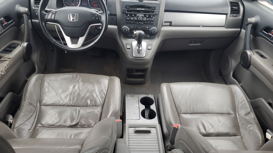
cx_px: 134
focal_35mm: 29
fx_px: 210
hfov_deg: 66.1
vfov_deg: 40.2
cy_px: 81
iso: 50
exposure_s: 1/227
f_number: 1.5
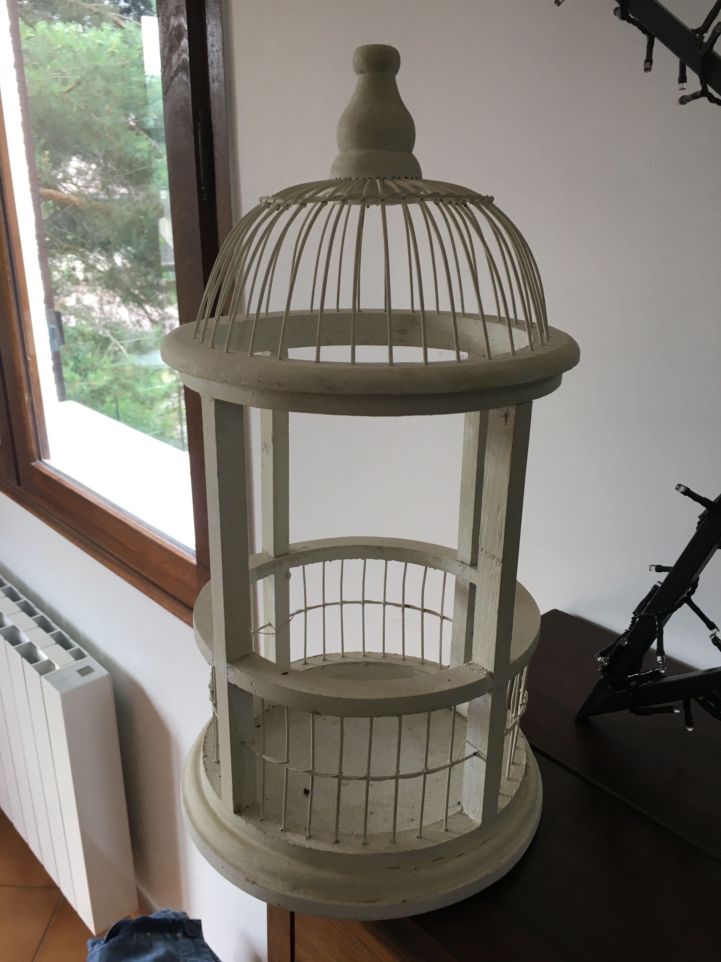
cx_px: 360
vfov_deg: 61.7
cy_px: 481
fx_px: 805
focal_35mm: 29
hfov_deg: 48.2
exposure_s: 1/33
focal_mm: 4.15
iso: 40
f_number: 2.2
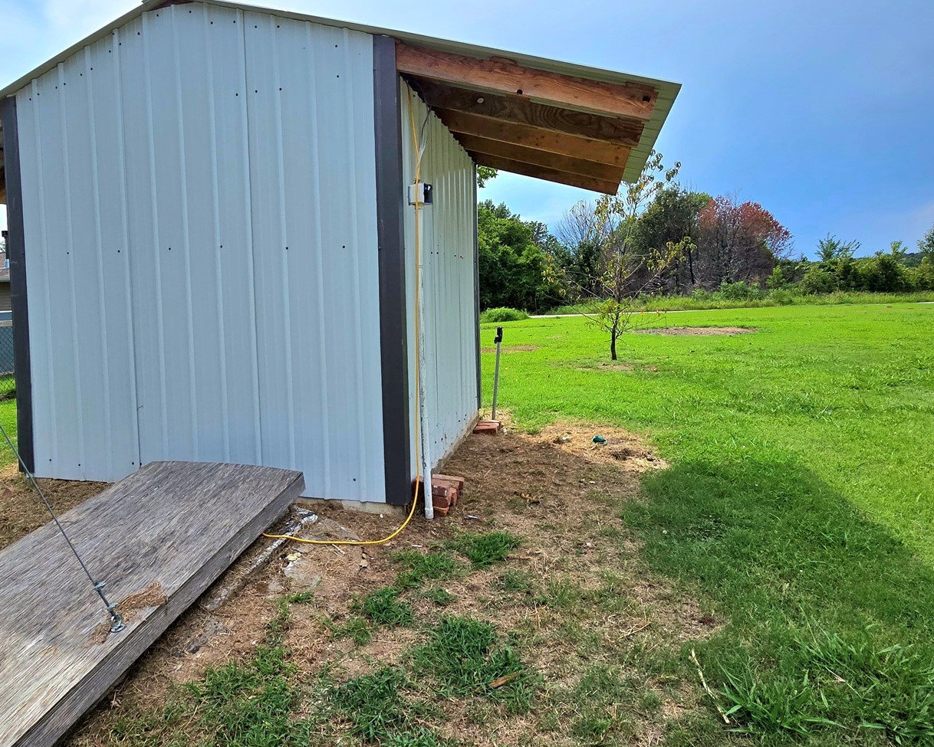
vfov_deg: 67.7
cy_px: 317
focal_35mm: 20
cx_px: 398
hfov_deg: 79.8
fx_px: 553
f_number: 2.2
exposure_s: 1/5000
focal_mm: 2.2
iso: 50
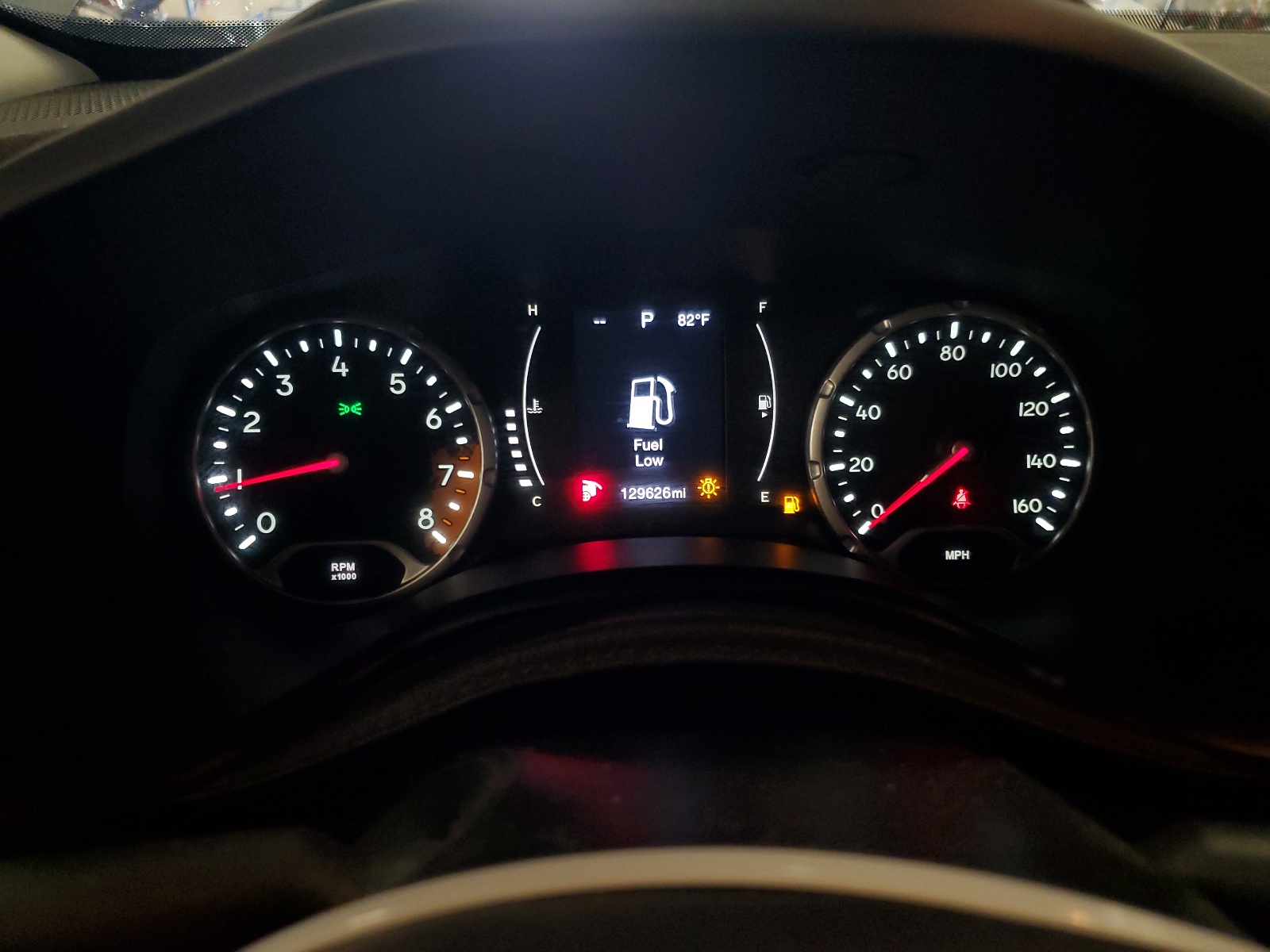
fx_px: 954
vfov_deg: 53.1
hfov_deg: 67.3
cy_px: 476
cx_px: 635
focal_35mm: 26
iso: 219
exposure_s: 1/60.2
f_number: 1.5
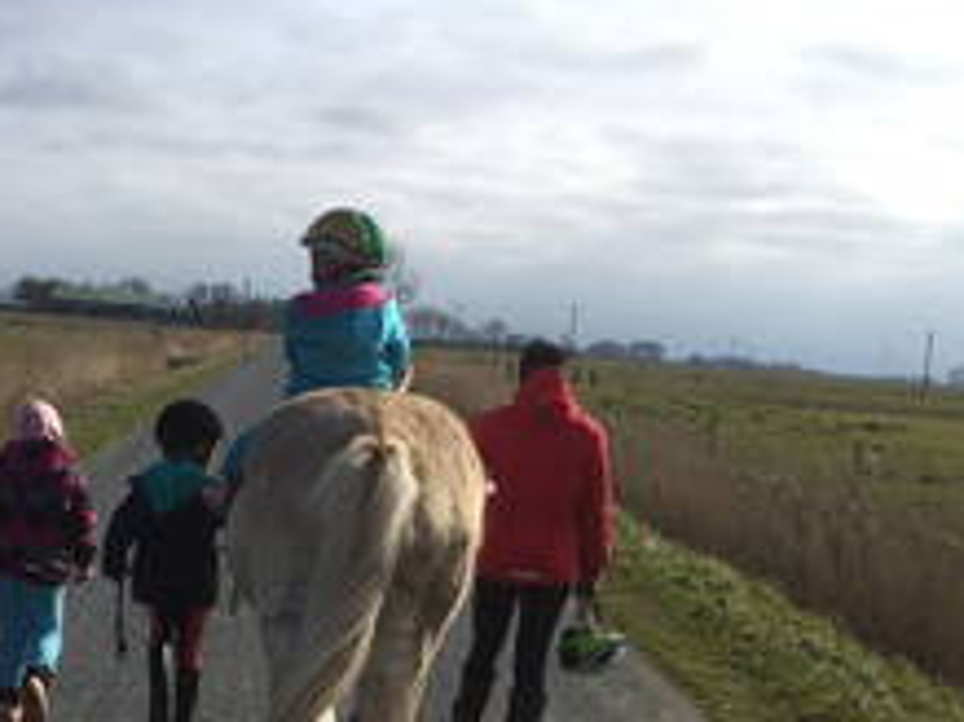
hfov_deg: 35.9
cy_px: 643
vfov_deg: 26.6
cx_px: 343
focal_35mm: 53
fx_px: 1475
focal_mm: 4.15
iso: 32
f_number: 2.2
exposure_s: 1/2639
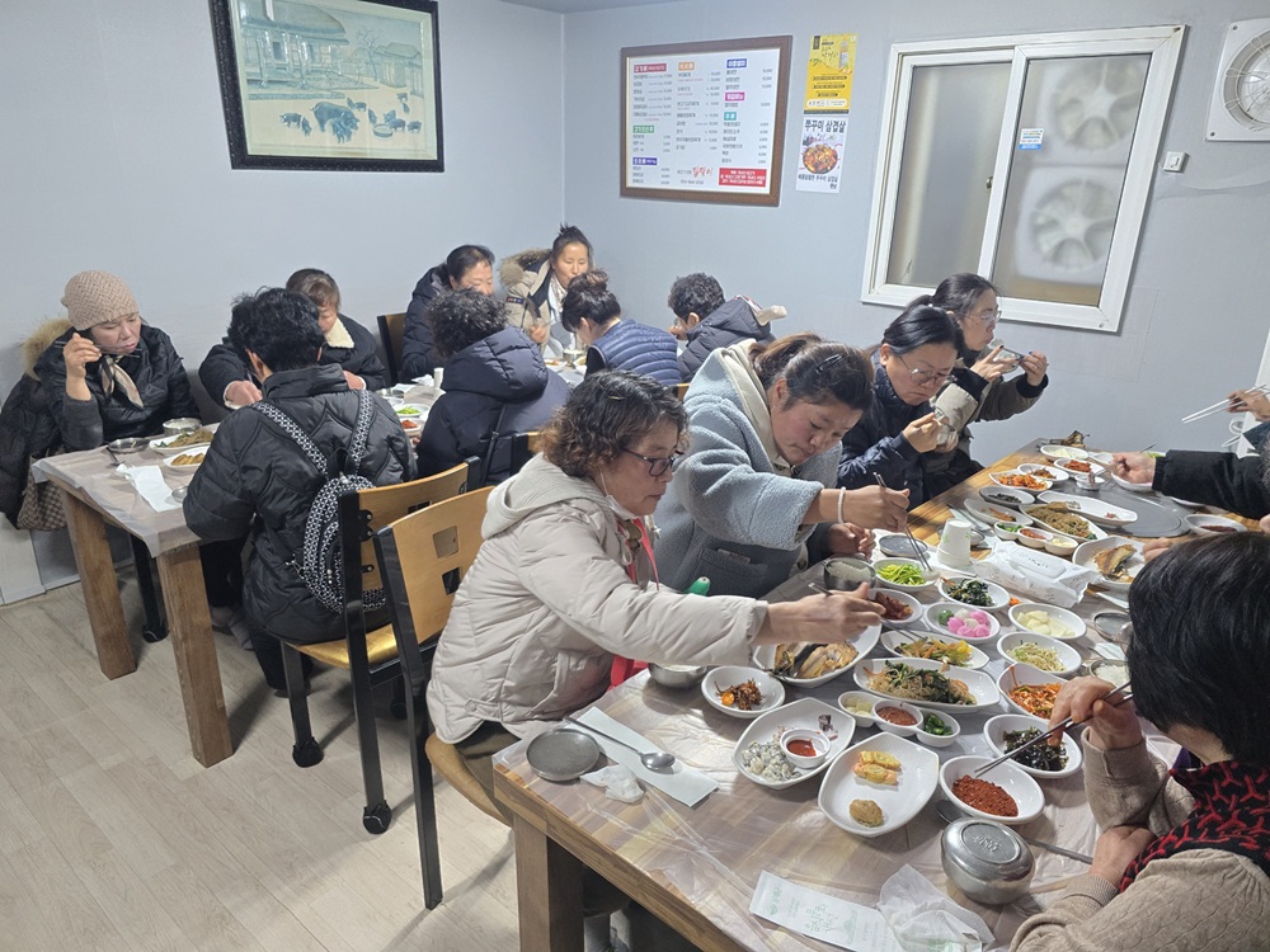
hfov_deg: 73.9
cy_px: 476
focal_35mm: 23
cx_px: 635
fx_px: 844
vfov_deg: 58.9
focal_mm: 6.3
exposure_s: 1/120
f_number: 1.7
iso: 500
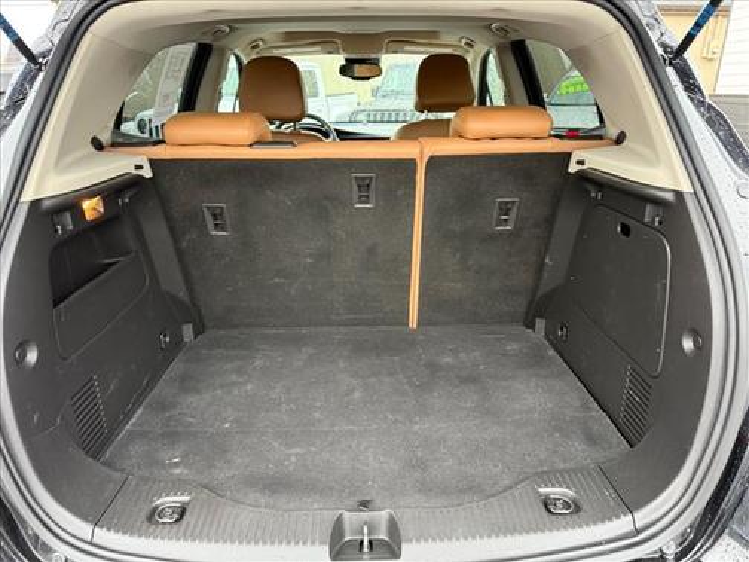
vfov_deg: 56.8
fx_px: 519
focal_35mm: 24
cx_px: 374
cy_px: 281
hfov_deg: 71.6
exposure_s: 1/50
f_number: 1.78
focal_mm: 6.76
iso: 250
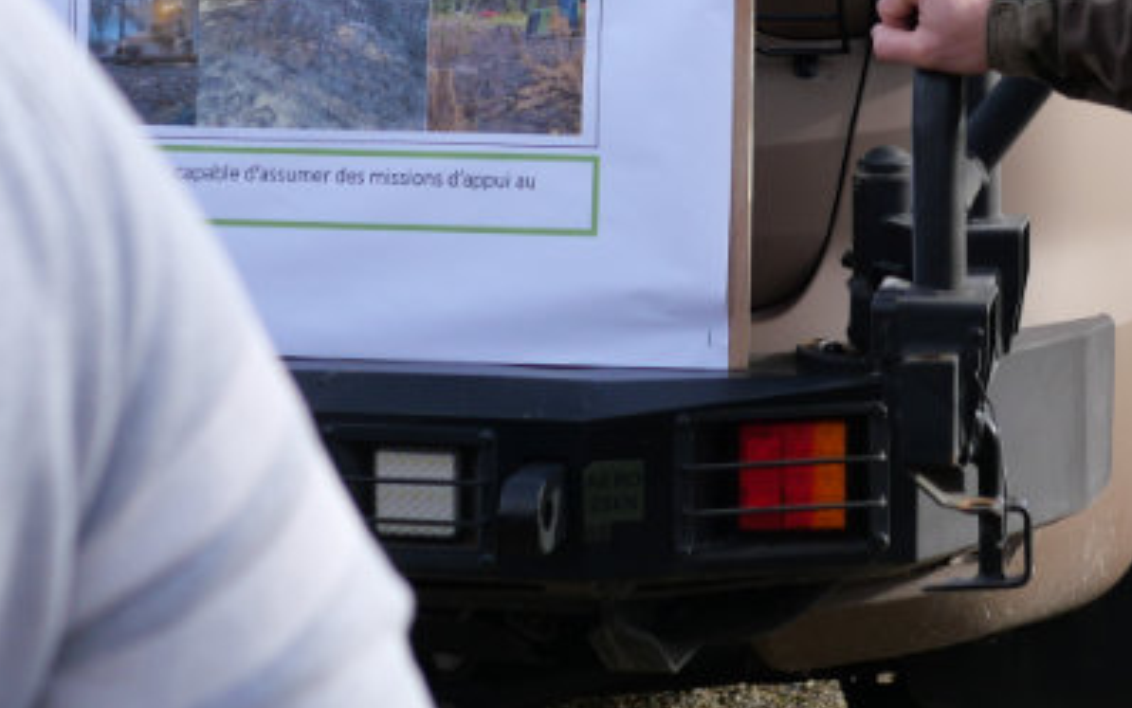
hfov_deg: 15.6
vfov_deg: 9.6
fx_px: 4104
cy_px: -267
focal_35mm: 133
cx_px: 853
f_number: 3.2
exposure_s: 1/1000
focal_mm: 25
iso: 200
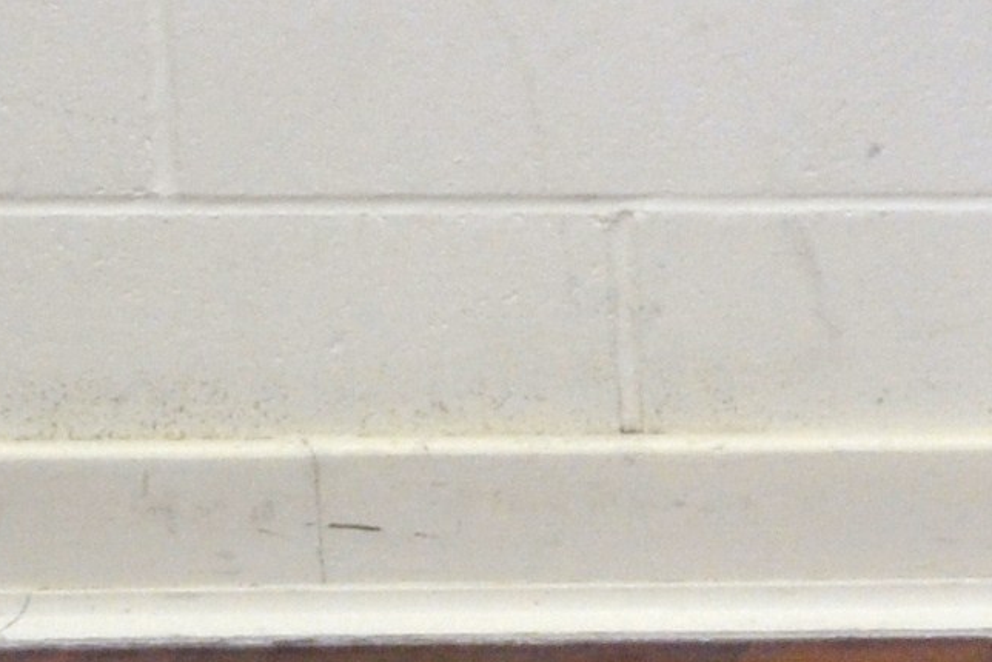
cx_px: 2867
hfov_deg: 7.7
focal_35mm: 236
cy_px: -939
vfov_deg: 5.6
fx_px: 6506
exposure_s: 1/60
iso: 400
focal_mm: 22
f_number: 4
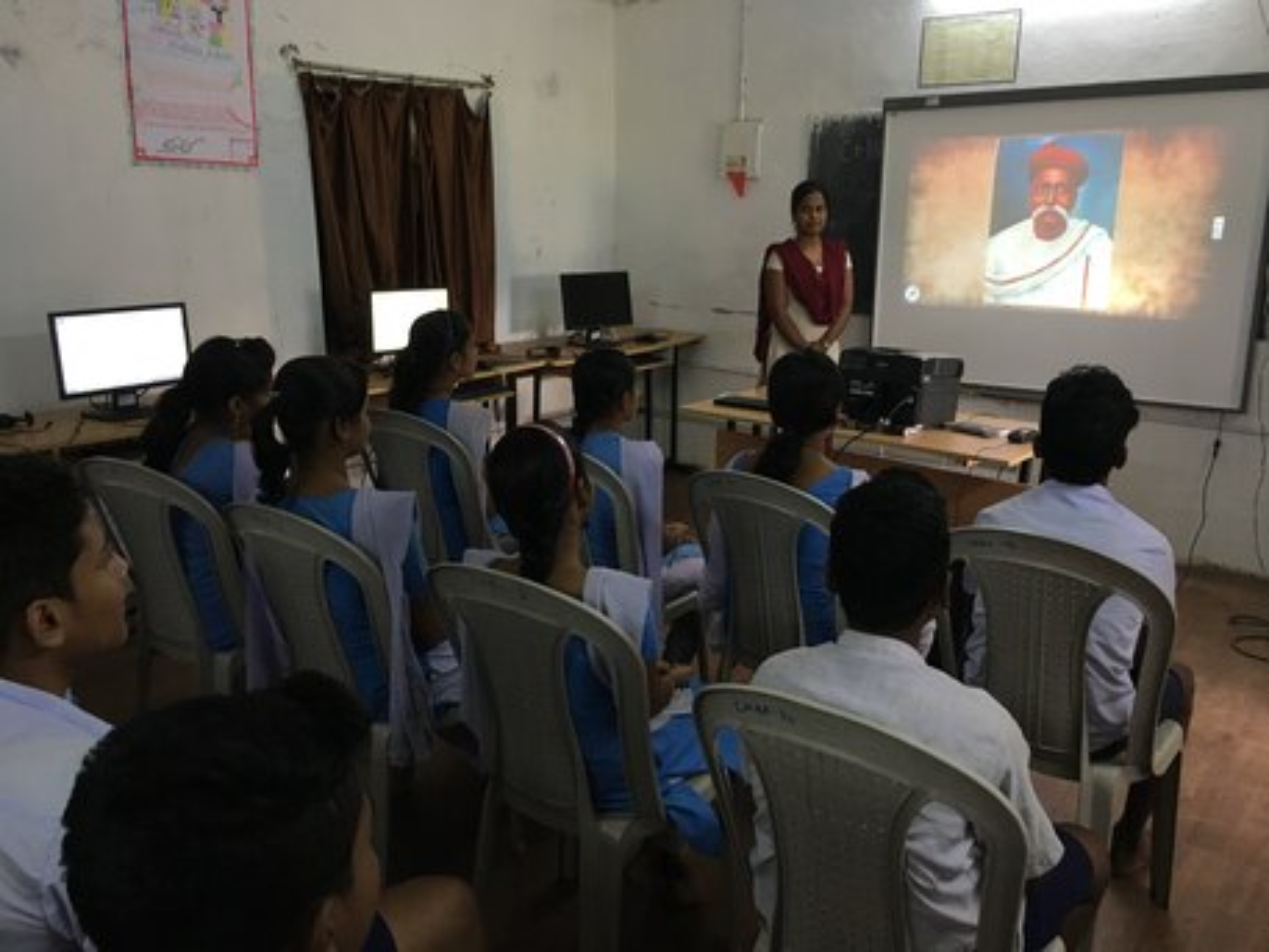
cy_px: 476
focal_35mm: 29
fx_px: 1063
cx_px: 634
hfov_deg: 61.6
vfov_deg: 48.2
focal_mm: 4.15
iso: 125
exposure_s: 1/33
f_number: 2.2
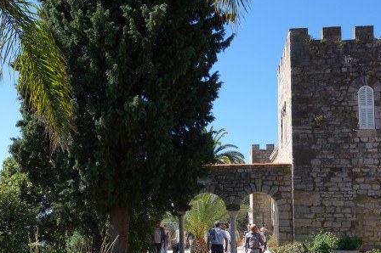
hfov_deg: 39.2
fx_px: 529
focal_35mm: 50
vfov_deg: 26.7
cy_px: 175
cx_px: 132
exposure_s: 1/320
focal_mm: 10.4
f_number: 5.6
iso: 125
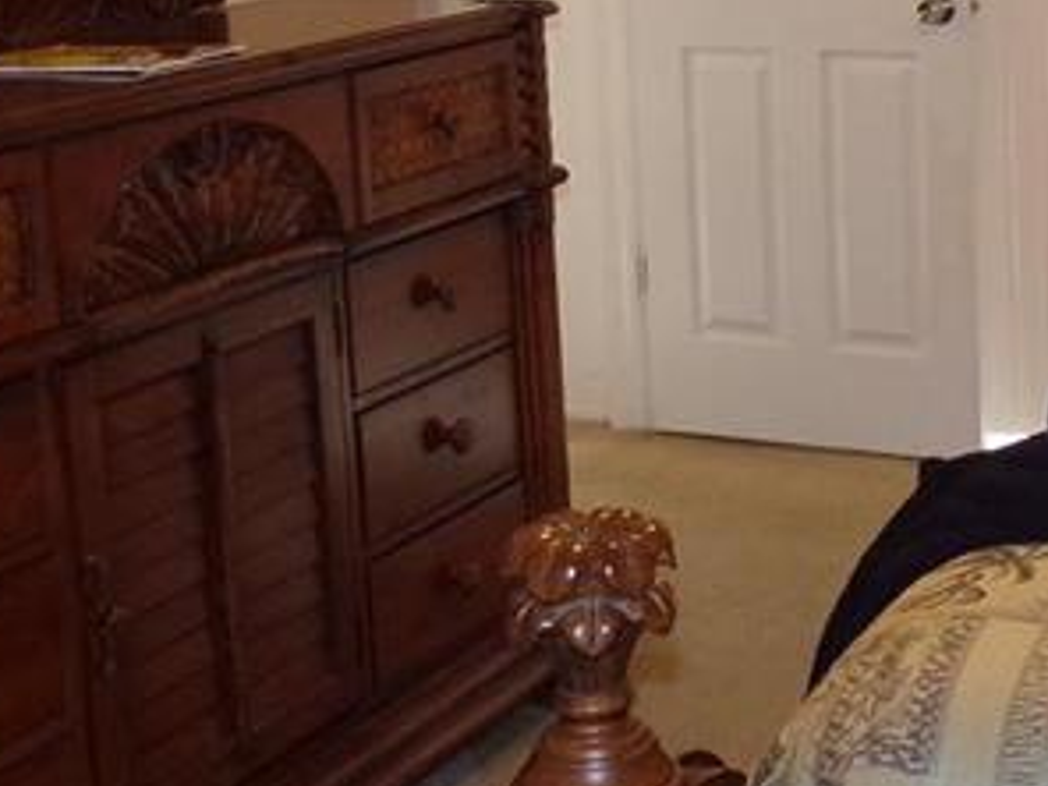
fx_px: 2513
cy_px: 18
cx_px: 1080
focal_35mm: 83
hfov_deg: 22.5
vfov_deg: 17.4
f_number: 3
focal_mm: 4.3
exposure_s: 1/34
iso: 200
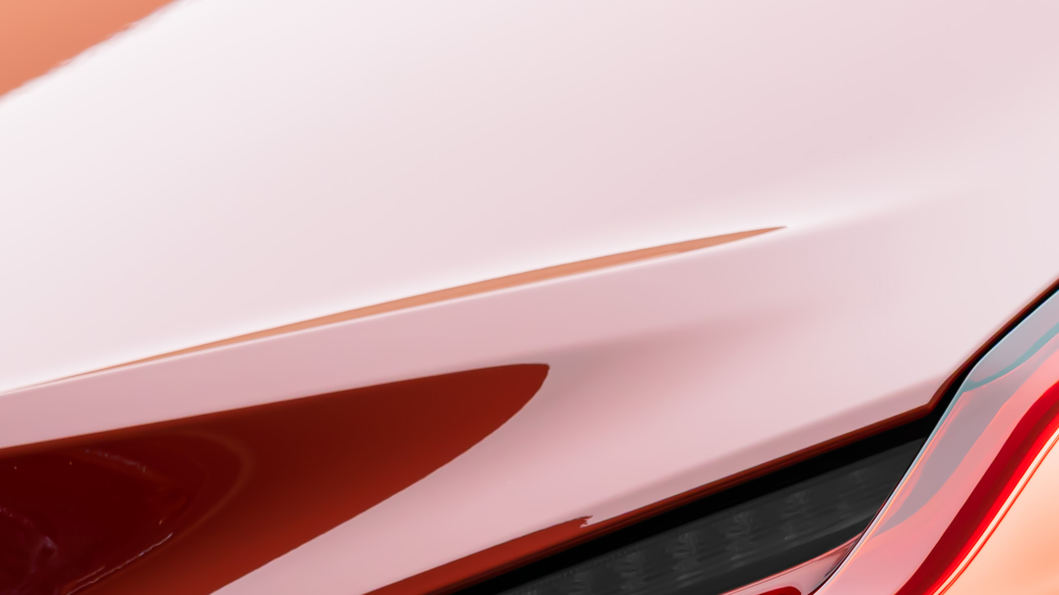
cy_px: 565
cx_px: 648
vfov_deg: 4.0
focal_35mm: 304
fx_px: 8536
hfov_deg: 7.1
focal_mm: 105
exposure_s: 1/160
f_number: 5.6
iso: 500
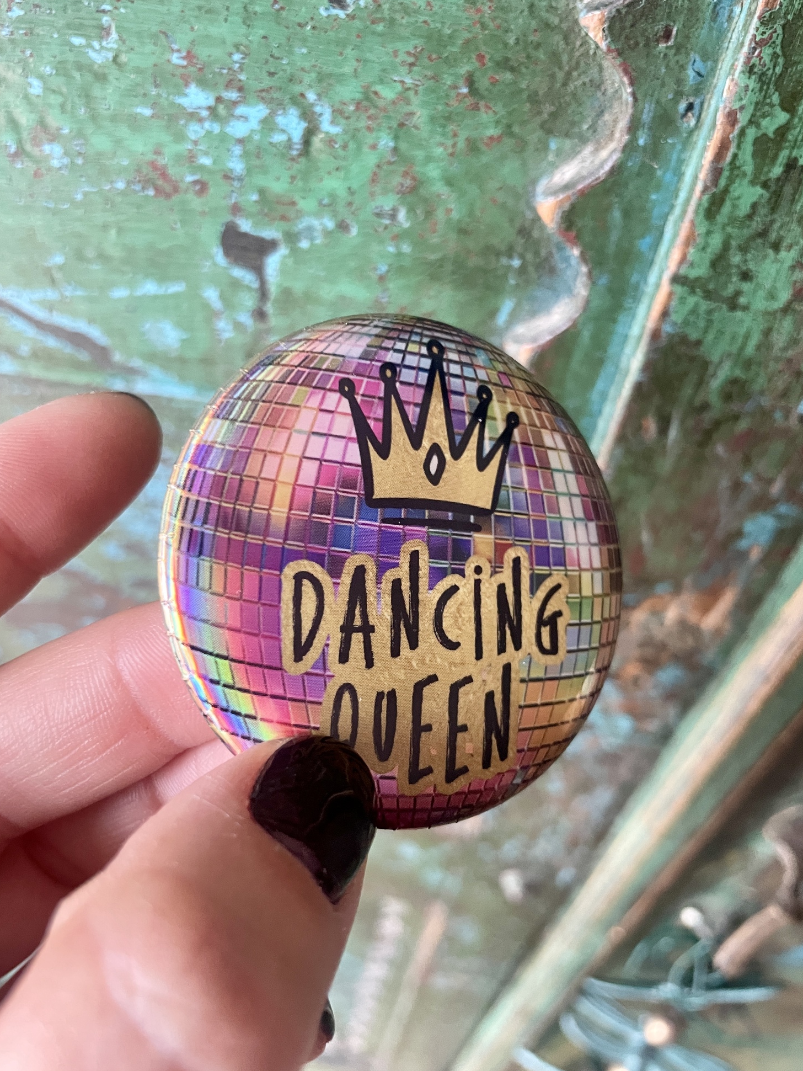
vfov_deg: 65.3
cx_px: 392
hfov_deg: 51.4
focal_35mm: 27
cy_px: 516
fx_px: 835
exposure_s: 1/50
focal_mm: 4.2
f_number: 1.6
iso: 320
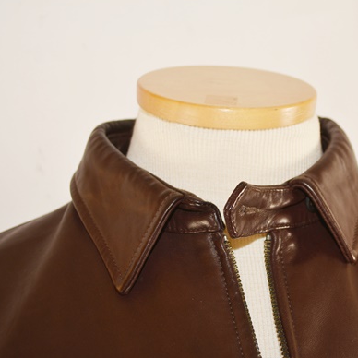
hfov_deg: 27.2
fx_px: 737
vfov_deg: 27.3
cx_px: 224
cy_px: 176
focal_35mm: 63
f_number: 4.8
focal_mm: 32
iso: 200
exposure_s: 1/100
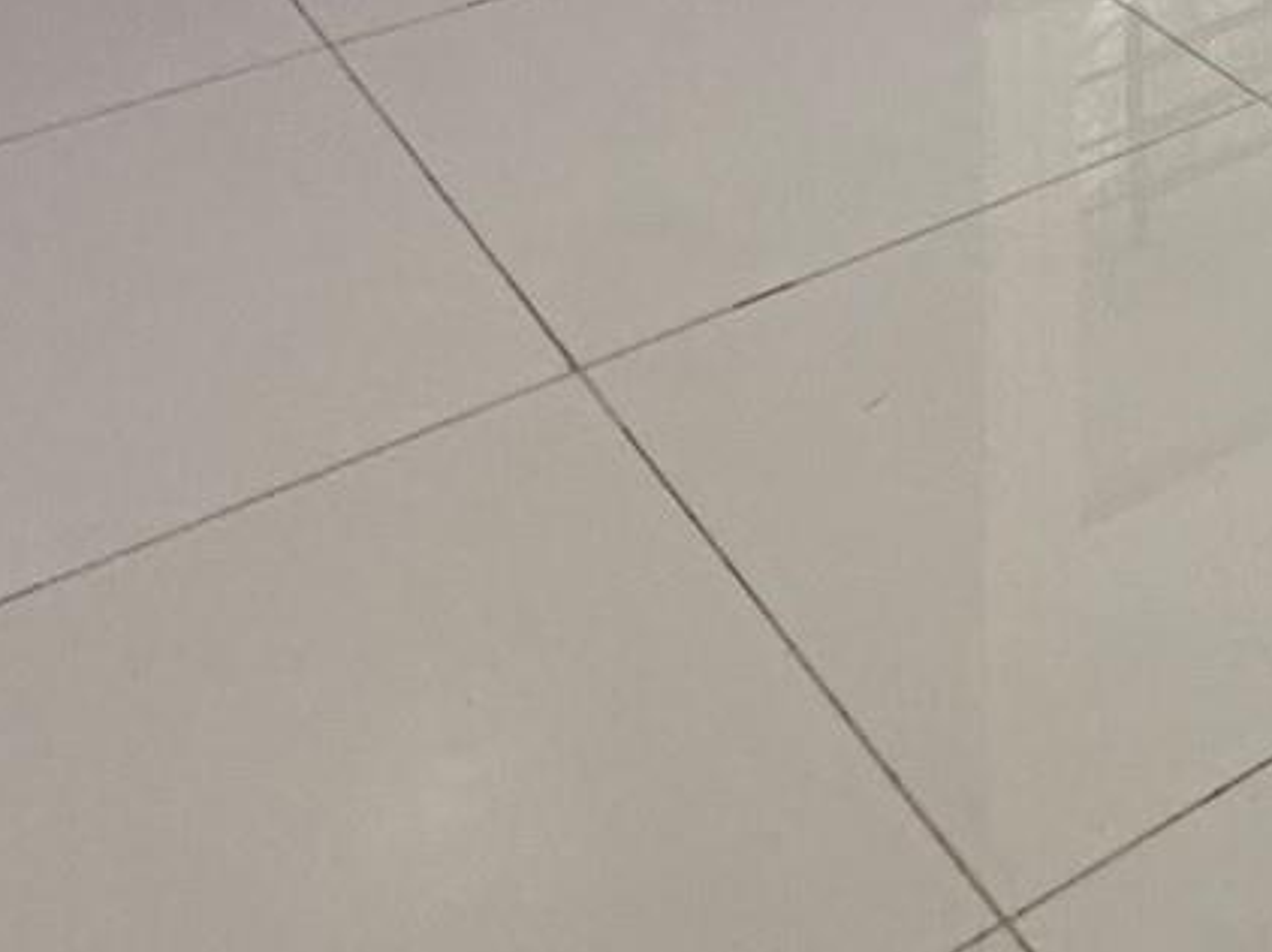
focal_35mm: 68
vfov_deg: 15.5
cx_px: 1432
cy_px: -1121
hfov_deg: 26.2
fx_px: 2497
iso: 200
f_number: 2.2
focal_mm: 2.22
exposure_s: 1/120
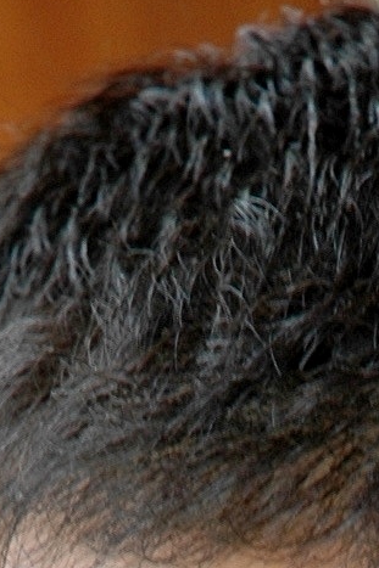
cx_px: 450
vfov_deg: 3.0
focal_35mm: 676
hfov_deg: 2.0
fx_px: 10682
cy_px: 1736
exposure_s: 1/125
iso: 250
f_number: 4.5
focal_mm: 70
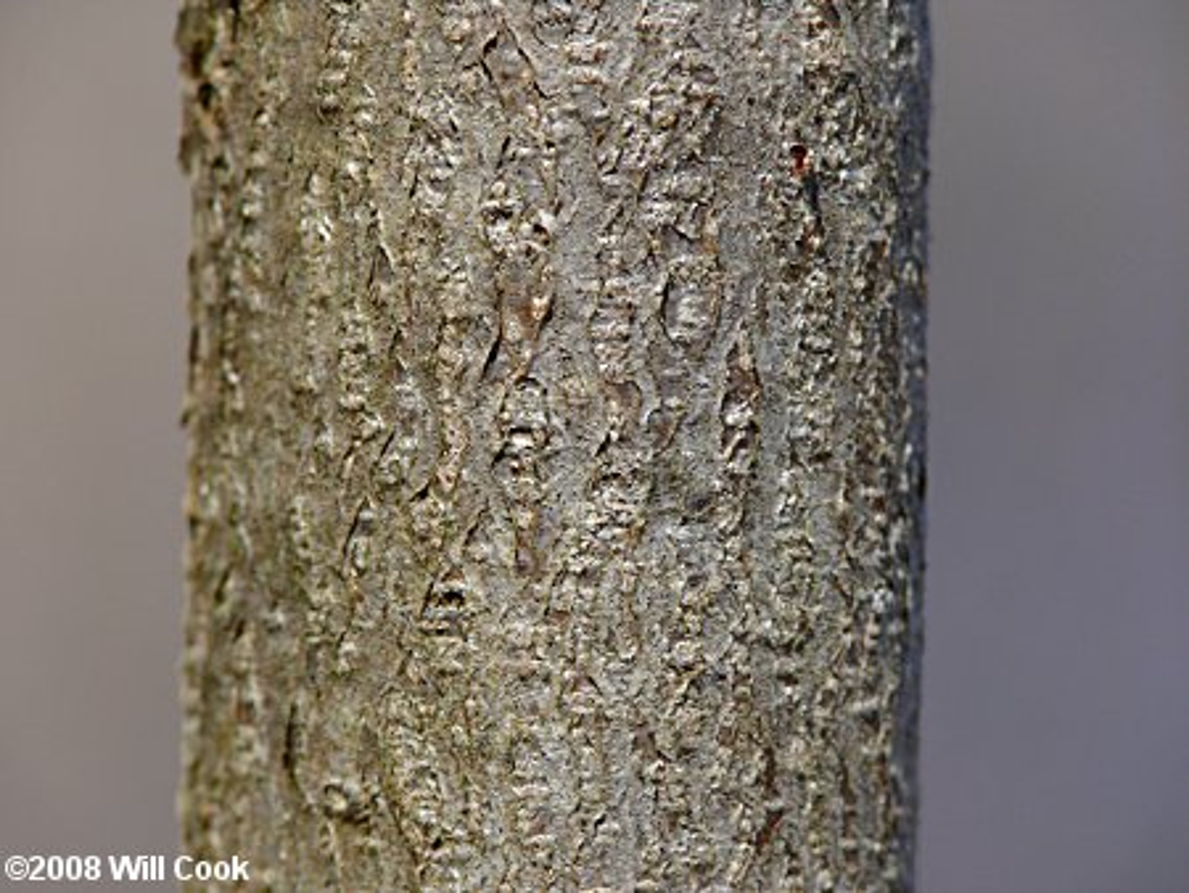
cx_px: 594
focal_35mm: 322
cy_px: 446
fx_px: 11066
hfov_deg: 6.2
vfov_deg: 4.6
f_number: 5.6
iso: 100
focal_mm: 68.1
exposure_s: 1/250
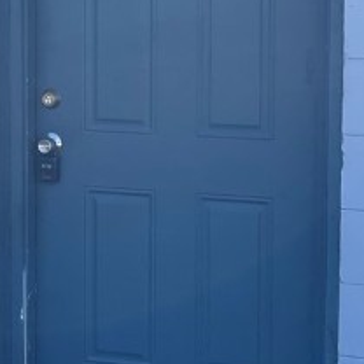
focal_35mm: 109
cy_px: 74
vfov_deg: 15.9
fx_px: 1297
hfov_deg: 15.8
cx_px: 40
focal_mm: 5.1
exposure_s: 1/1067
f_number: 1.6
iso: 32
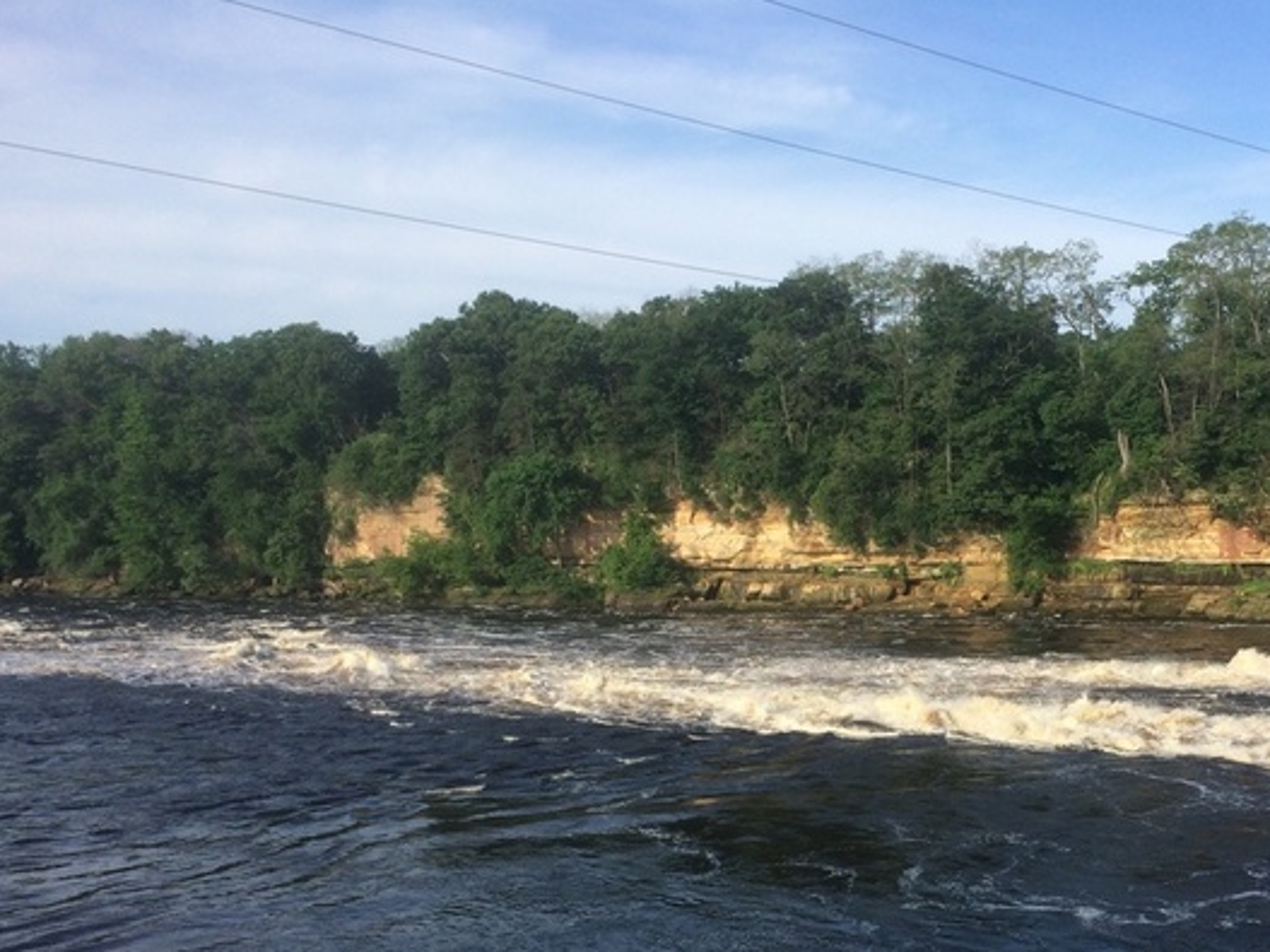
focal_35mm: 44
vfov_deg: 32.3
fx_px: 1614
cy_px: 709
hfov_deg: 42.6
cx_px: 798
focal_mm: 4.15
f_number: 2.2
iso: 32
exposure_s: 1/1368
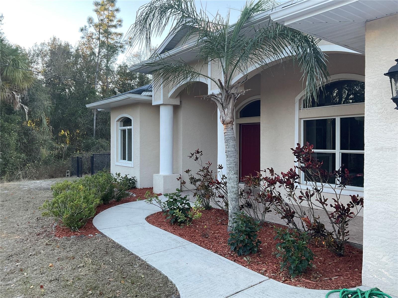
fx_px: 333
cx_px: 199
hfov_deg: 61.7
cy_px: 149
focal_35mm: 29
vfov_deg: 48.2
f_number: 1.8
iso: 32
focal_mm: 3
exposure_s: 1/122
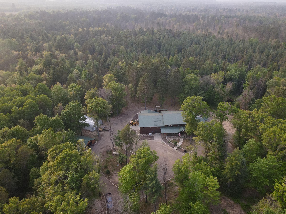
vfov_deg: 56.8
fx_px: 198
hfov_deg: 71.6
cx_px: 143
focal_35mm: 24
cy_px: 107
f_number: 2.8
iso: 810
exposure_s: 1/8
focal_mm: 4.5
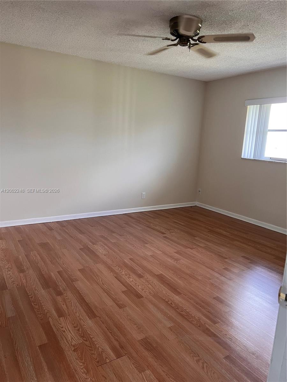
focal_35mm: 26
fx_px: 287
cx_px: 144
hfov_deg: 53.1
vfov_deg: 67.3
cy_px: 191
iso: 125
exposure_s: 1/86
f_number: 1.5
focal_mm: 5.7
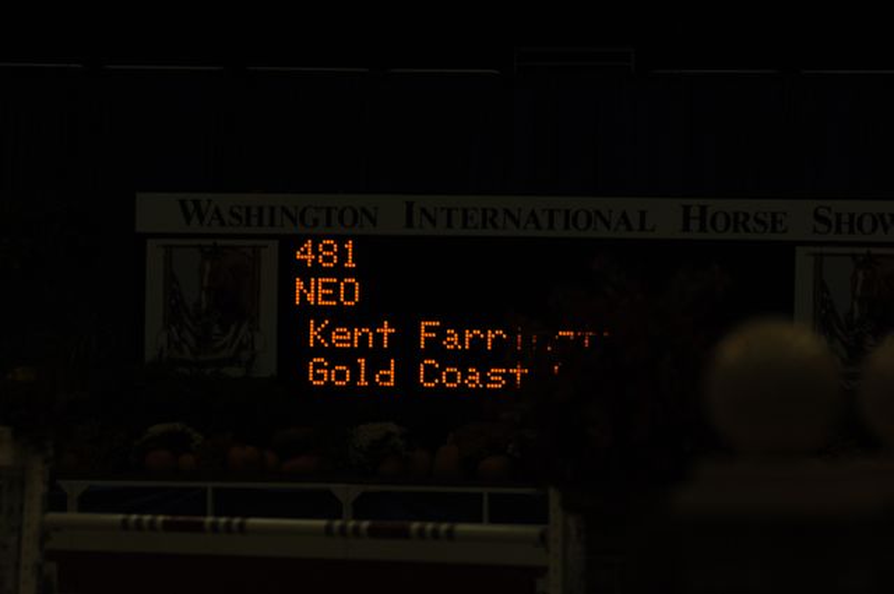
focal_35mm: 300
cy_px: 297
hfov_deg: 6.9
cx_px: 447
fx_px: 7440
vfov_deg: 4.6
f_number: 5.6
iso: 200
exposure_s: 1/250
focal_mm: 200
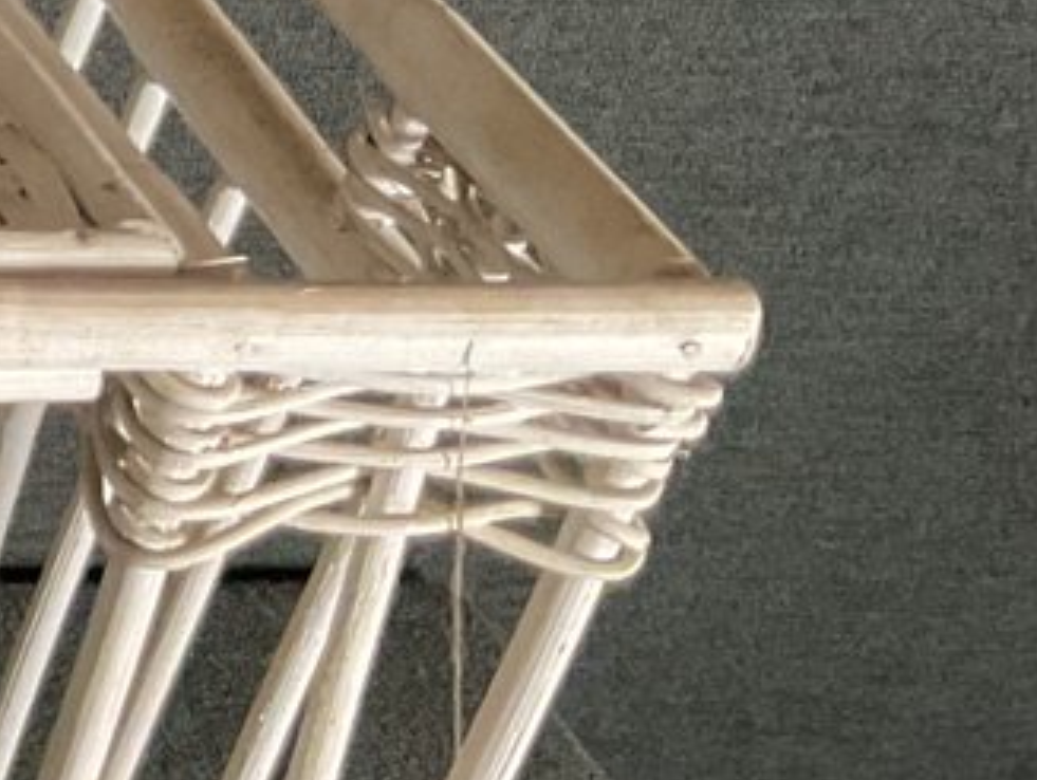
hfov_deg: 12.2
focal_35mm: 134
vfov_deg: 11.1
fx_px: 4019
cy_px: 426
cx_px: -1330
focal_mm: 3
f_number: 1.8
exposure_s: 1/60
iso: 125
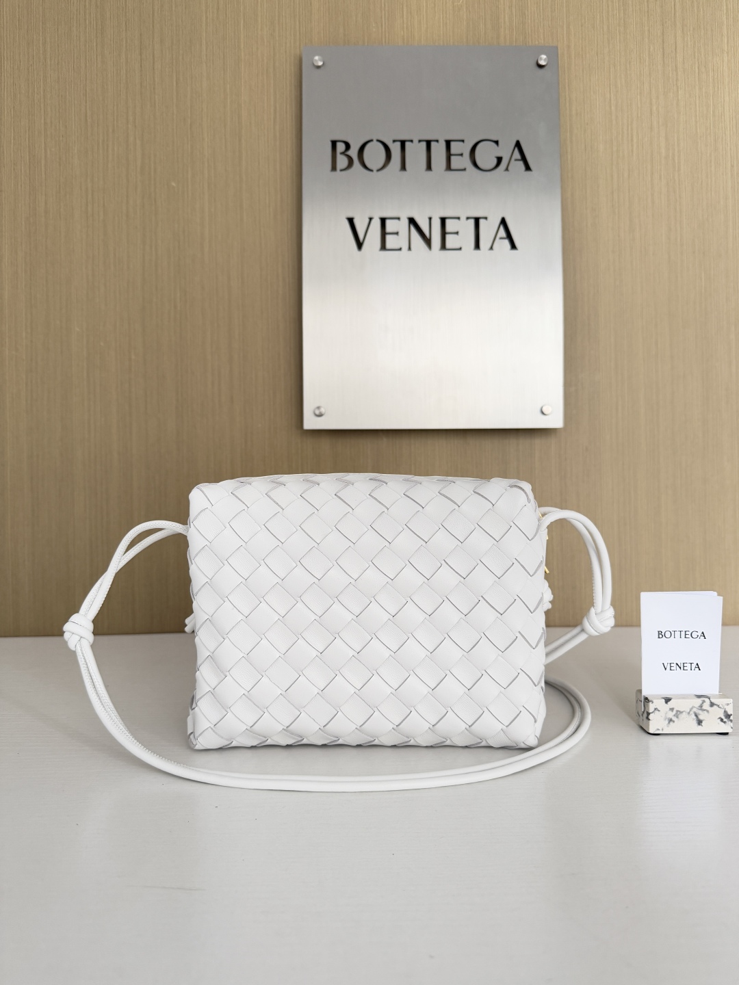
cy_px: 492
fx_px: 683
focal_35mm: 24
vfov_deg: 71.6
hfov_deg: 56.8
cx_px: 370
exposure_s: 1/121
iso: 160
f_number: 1.78
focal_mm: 6.76
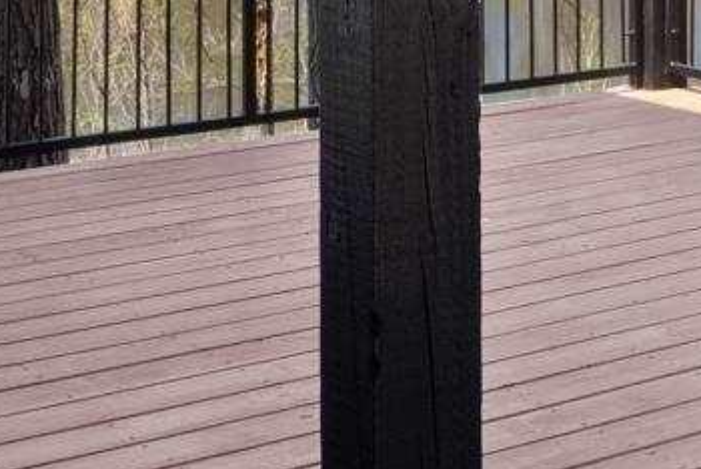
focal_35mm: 107
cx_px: 889
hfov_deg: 17.9
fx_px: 2085
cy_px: -290
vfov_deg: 12.1
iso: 200
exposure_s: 1/50
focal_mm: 10
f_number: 9
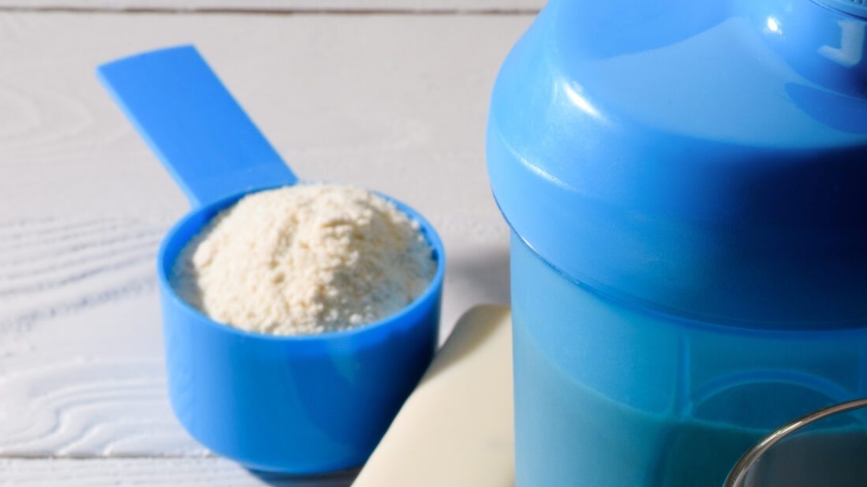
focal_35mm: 255
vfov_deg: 4.7
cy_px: 571
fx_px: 5861
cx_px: 647
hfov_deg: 8.4
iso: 400
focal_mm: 105
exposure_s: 1/125
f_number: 25
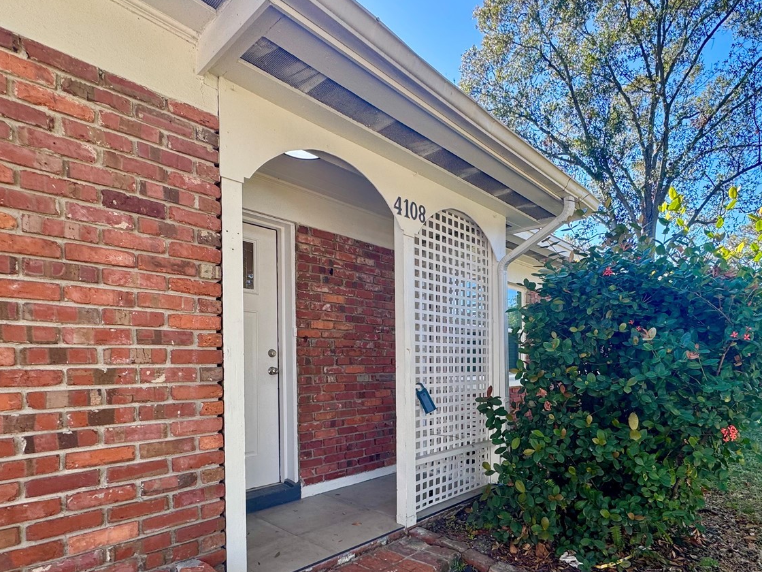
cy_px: 368
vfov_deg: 64.7
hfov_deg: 81.2
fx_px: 440
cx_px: 440
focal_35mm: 20
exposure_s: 1/164
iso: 40
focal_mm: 2.22
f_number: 2.2
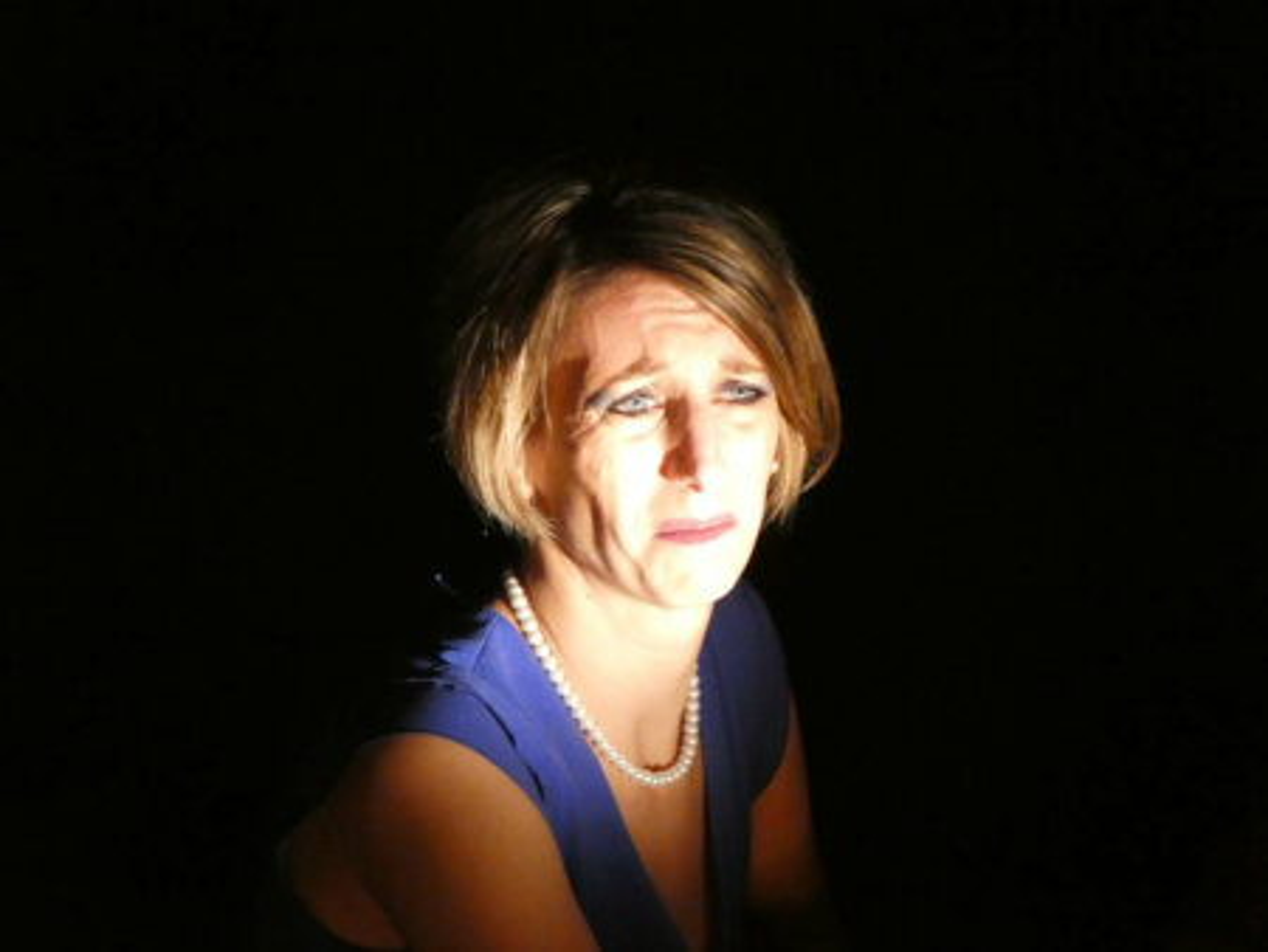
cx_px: 634
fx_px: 19461
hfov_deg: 3.7
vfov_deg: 2.8
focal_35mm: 531
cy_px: 476
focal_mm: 95.2
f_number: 5.6
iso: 1600
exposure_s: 1/60
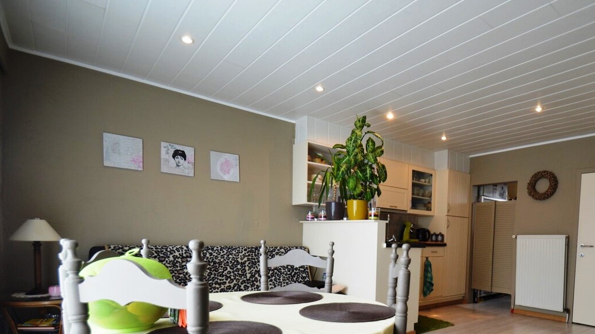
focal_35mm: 23
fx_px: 358
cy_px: 253
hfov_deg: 77.3
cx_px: 388
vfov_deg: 48.1
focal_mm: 11
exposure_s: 1/60
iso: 400
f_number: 4
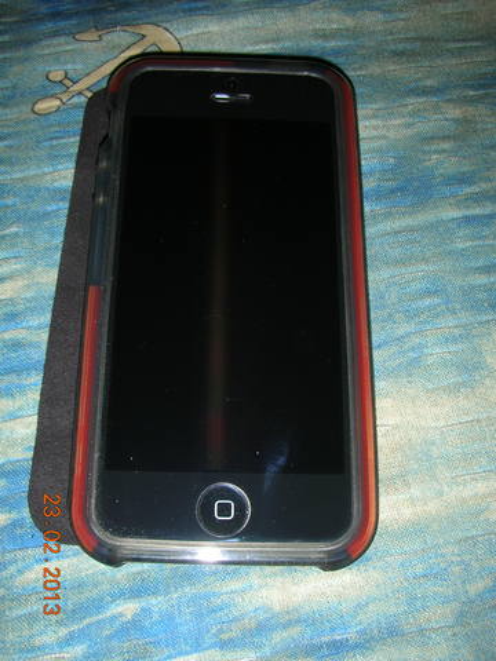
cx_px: 248
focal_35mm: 35
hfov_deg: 40.7
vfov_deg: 52.6
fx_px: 669
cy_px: 330
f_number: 8.5
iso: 50
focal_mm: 5.8
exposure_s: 1/60.1
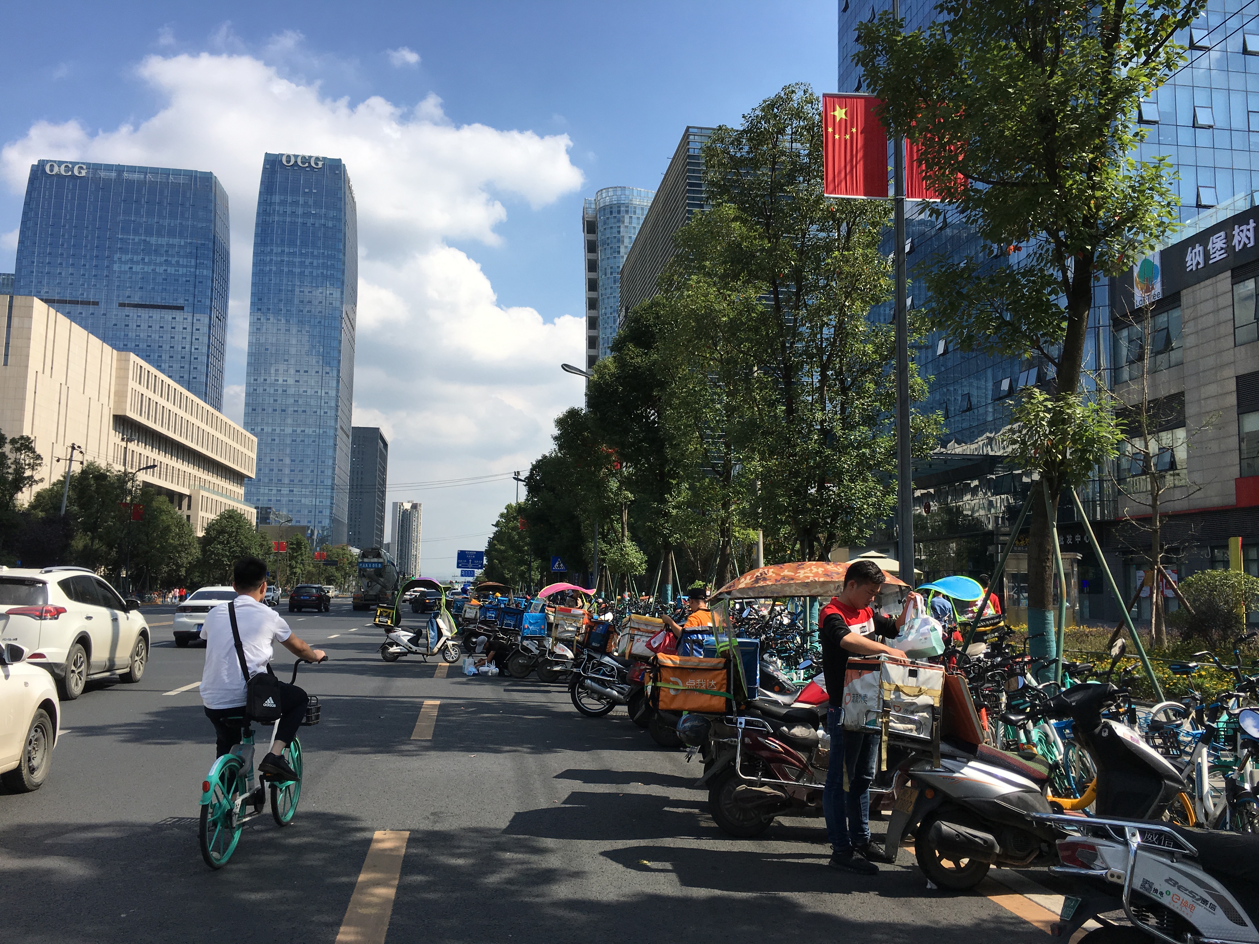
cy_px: 472
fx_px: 1055
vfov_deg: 48.2
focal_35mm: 29
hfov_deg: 61.7
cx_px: 630
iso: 25
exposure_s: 1/1789
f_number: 2.2
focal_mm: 4.15
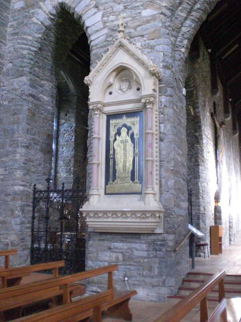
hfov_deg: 37.7
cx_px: 120
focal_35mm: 38
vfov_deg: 49.0
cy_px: 161
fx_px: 353
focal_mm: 6.3
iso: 800
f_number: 3.1
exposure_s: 1/30
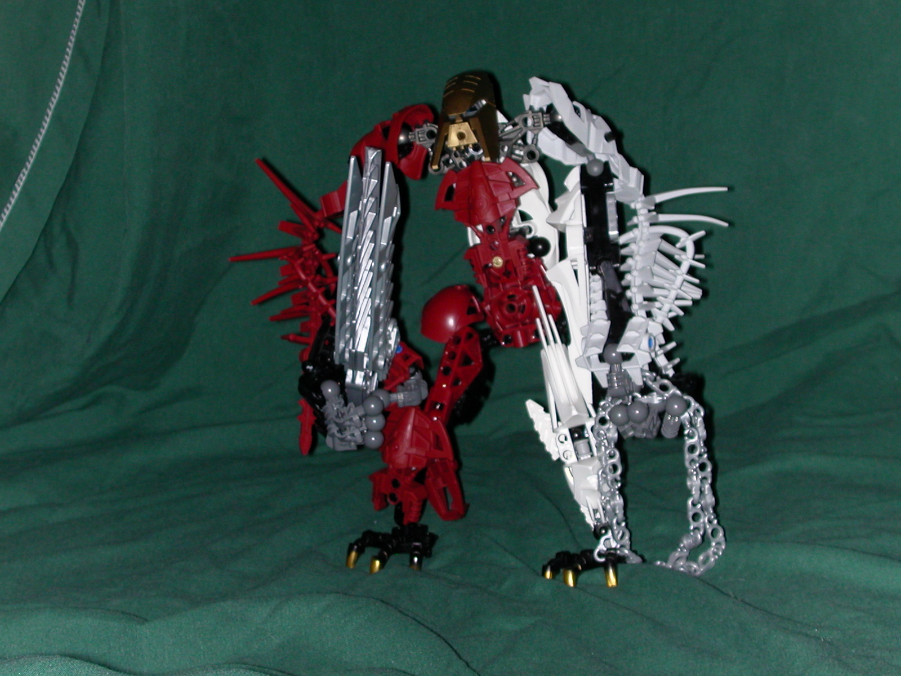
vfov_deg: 20.2
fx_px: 1900
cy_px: 338
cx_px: 450
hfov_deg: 26.7
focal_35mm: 73
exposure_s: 1/59.9
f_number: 3.8
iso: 100
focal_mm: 11.1
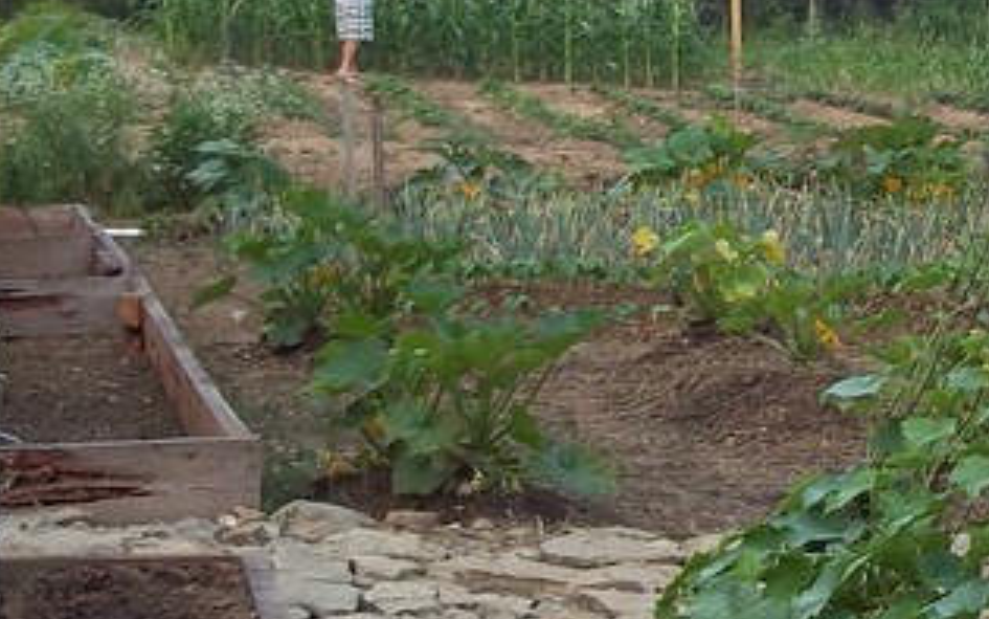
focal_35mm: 124
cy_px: 91
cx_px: 1067
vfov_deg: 10.5
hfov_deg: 16.4
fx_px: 3343
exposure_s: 1/40
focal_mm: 6.5
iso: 80
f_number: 3.1
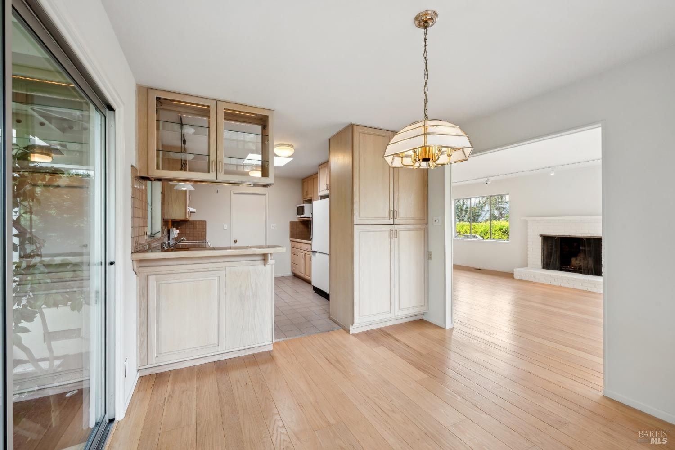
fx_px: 281
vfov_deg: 77.3
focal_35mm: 15
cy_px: 225
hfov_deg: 100.4
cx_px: 338
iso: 100
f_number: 8
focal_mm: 15
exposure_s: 1/15
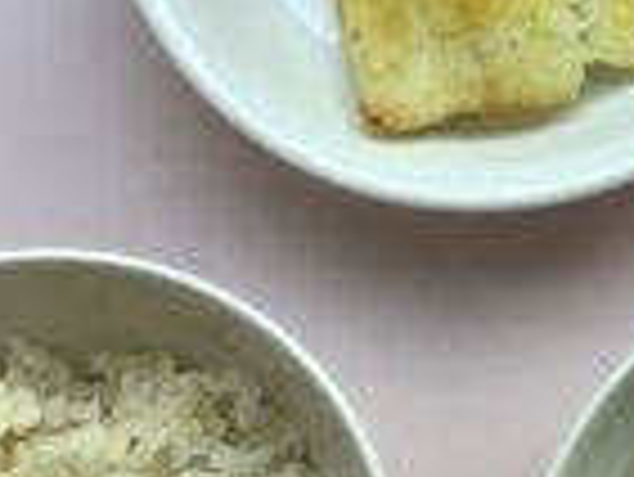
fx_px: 2016
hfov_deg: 17.5
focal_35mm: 110
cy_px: 259
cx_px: 603
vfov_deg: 13.5
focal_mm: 3.3
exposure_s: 1/120
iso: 32
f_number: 2.4
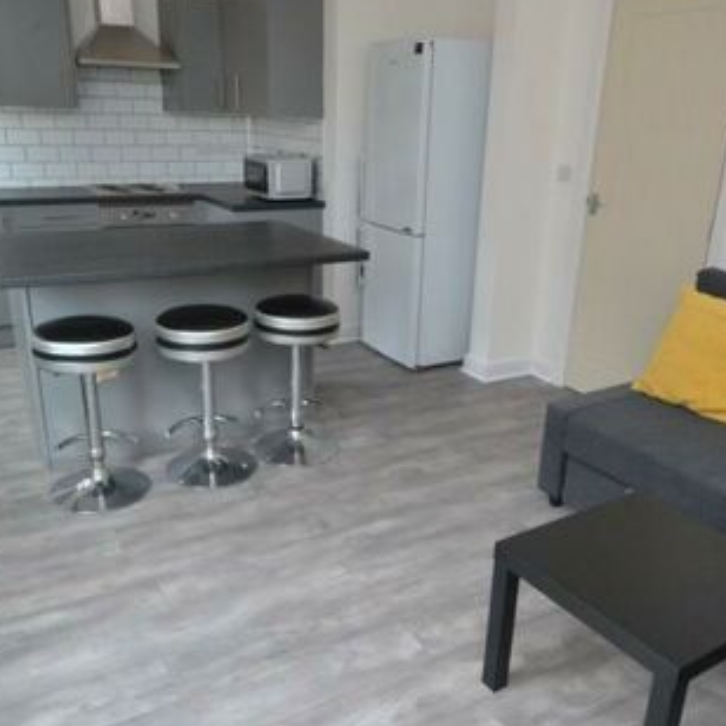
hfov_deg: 55.6
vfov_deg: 55.4
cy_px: 411
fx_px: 688
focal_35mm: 29
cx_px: 394
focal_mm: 10
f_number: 8
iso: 1600
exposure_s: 1/50
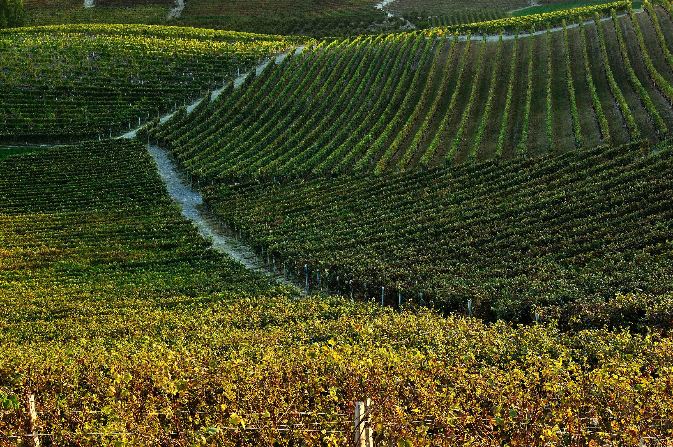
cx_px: 336
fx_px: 980
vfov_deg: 25.7
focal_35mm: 52
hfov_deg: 37.9
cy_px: 224
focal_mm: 35
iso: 200
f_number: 8
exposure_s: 1/30
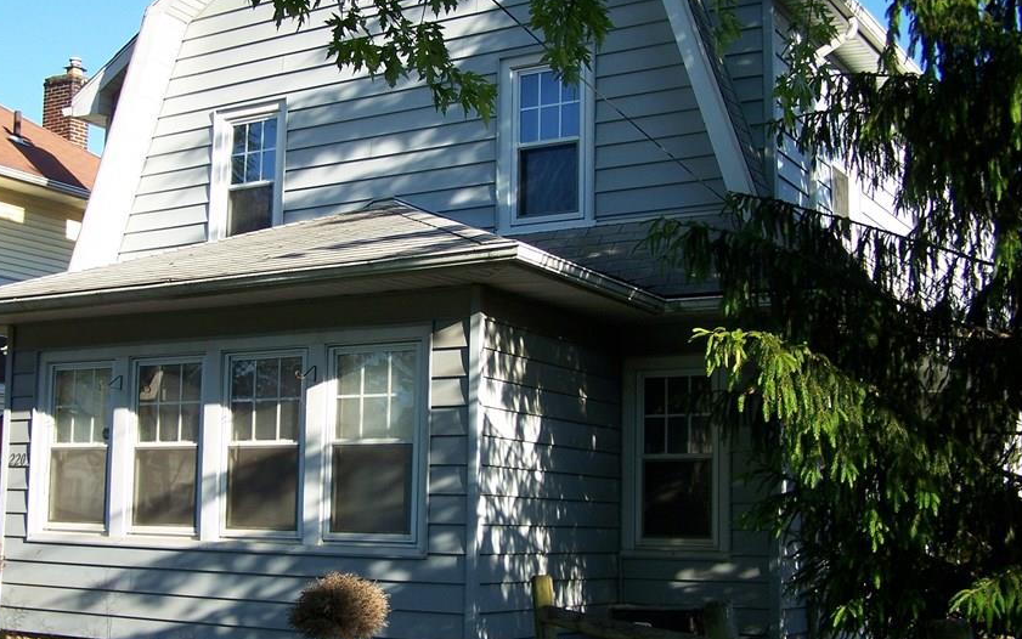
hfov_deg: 40.9
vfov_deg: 26.3
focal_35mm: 49
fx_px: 1365
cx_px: 411
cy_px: 356
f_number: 2.8
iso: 80
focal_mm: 6.3
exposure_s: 1/500
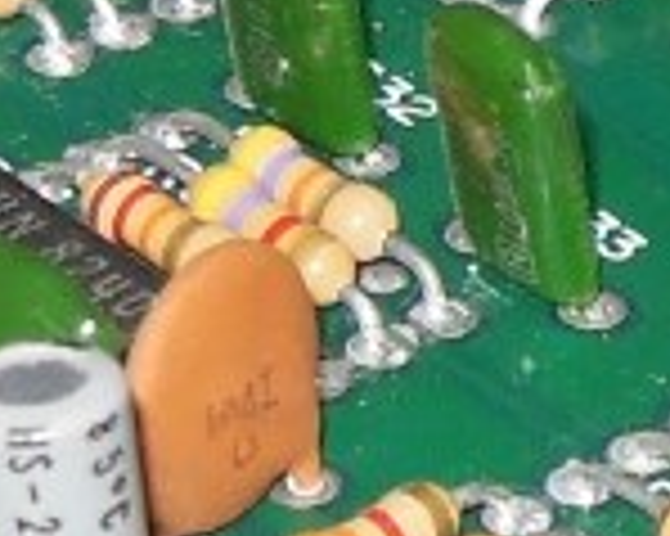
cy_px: 626
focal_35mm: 126
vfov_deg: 12.0
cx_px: 243
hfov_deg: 15.3
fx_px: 2497
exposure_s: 1/30
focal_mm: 7.7
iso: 200
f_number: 7.5
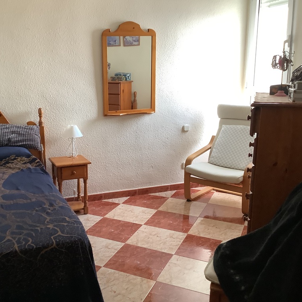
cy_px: 151
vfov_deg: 44.9
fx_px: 365
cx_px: 104
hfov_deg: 44.4
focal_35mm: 37
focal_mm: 3.3
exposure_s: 1/60
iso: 200
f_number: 2.4
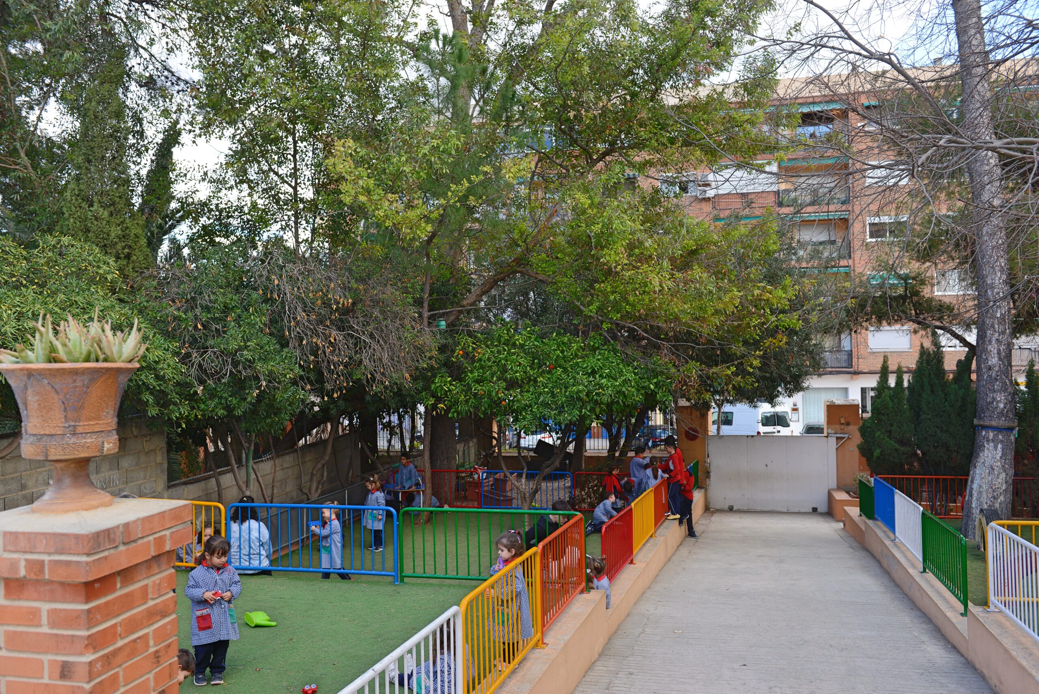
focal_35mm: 32
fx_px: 924
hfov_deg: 58.7
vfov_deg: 41.2
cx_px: 520
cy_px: 347
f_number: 5.6
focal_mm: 32
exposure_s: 1/125
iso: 125
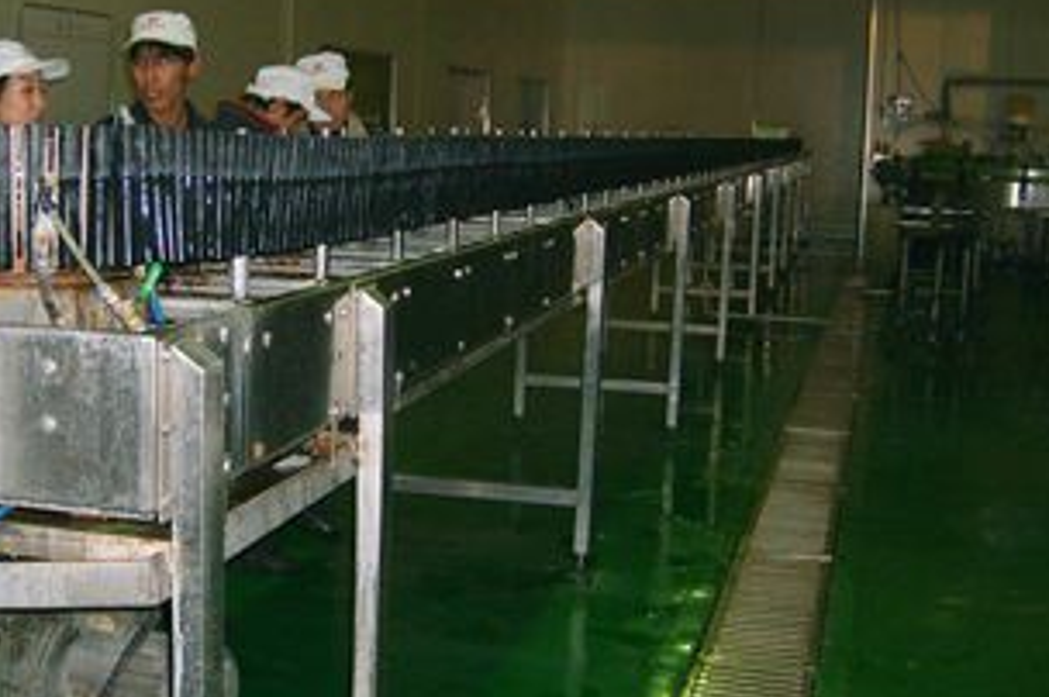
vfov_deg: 25.0
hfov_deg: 36.3
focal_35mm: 54
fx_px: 1572
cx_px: 304
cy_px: 317
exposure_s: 1/30
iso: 277
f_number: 2.8
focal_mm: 5.8
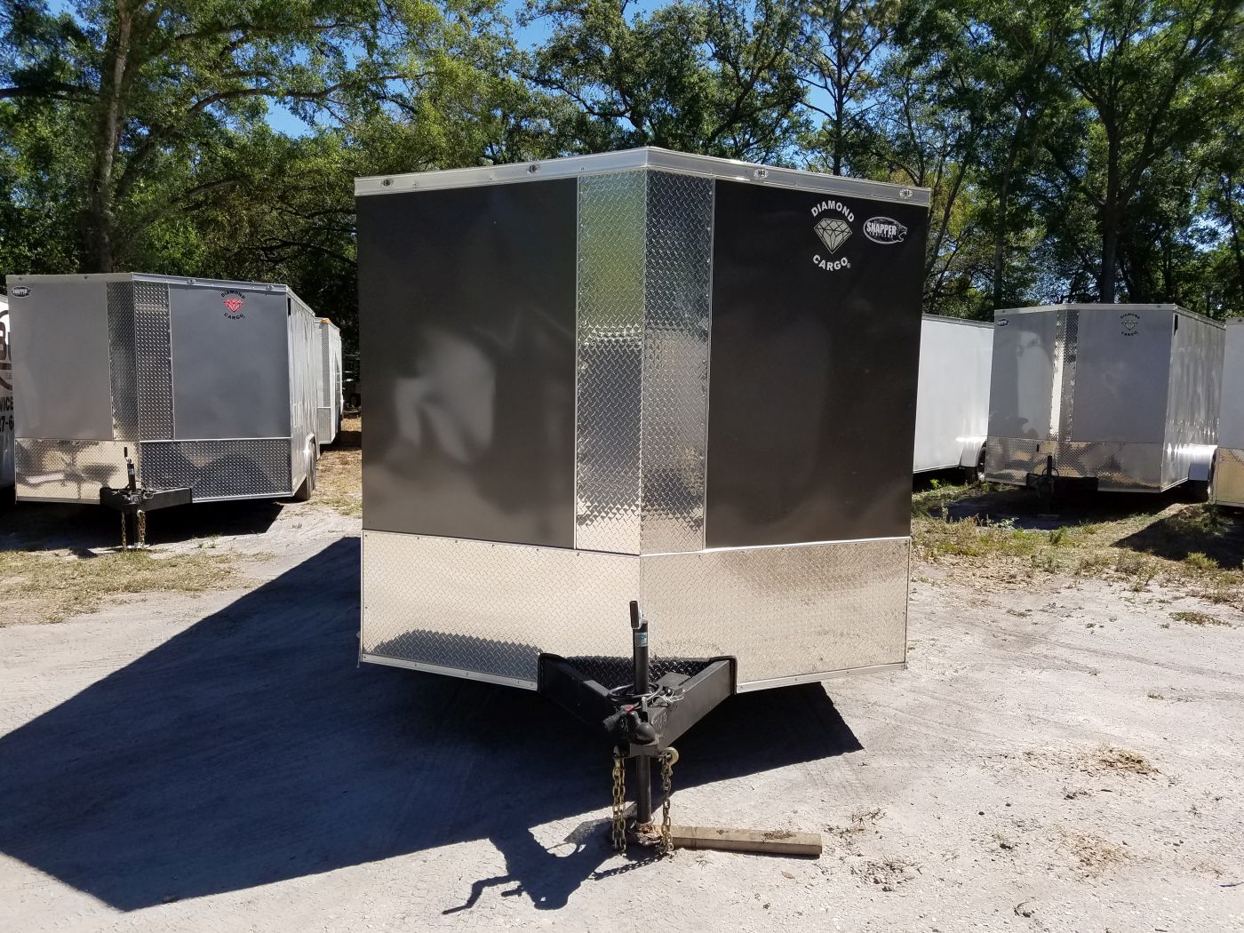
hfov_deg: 67.3
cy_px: 466
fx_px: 934
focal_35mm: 26
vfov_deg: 53.1
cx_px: 622
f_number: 1.7
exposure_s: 1/2288
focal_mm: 4.2
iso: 50
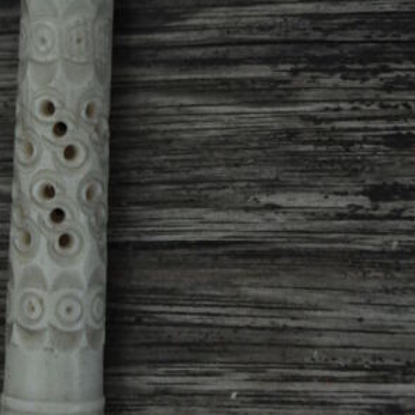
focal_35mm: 212
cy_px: 47
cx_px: 113
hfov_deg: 8.2
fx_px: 2875
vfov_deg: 8.2
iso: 2500
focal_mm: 68
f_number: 8
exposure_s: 1/1000
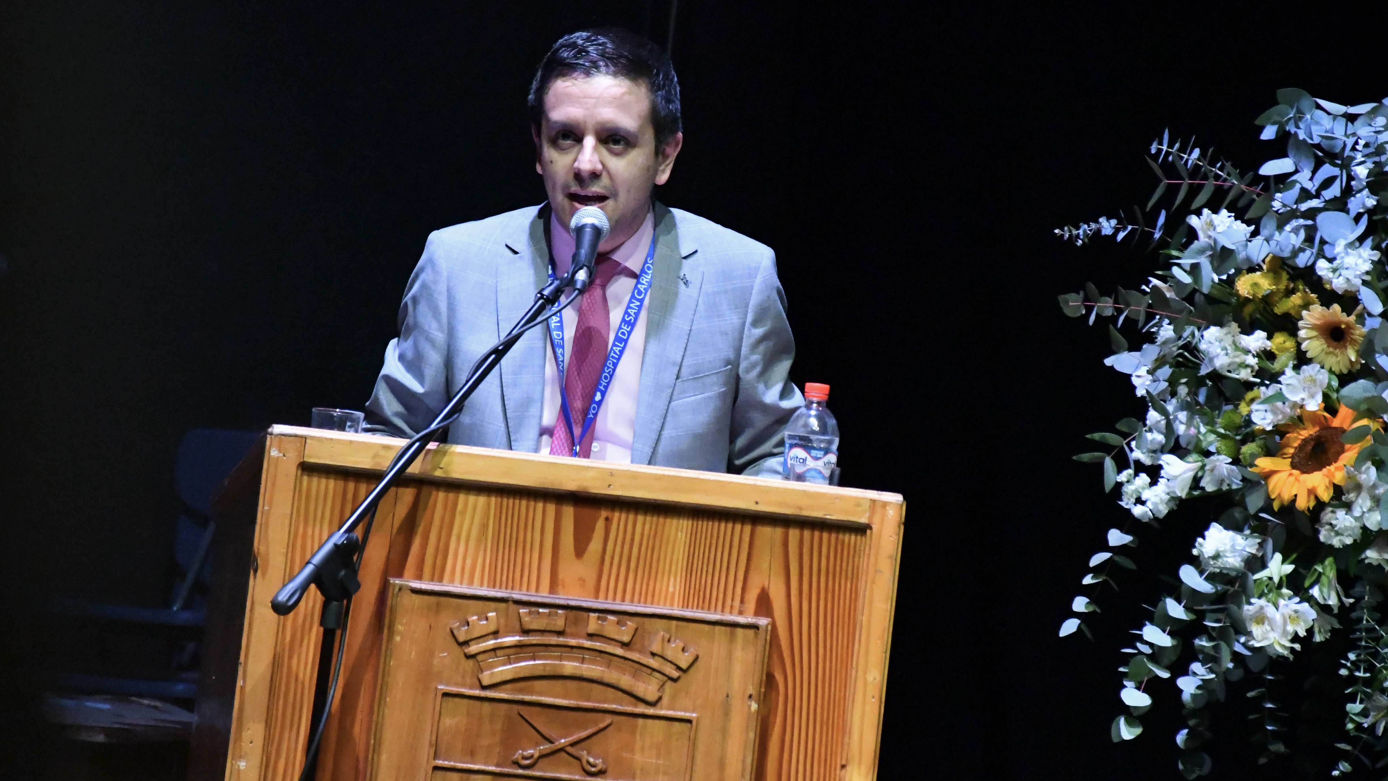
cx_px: 673
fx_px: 8060
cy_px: 362
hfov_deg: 9.8
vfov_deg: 5.5
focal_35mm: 219
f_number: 5.6
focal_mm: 122
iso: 12800
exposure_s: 1/80
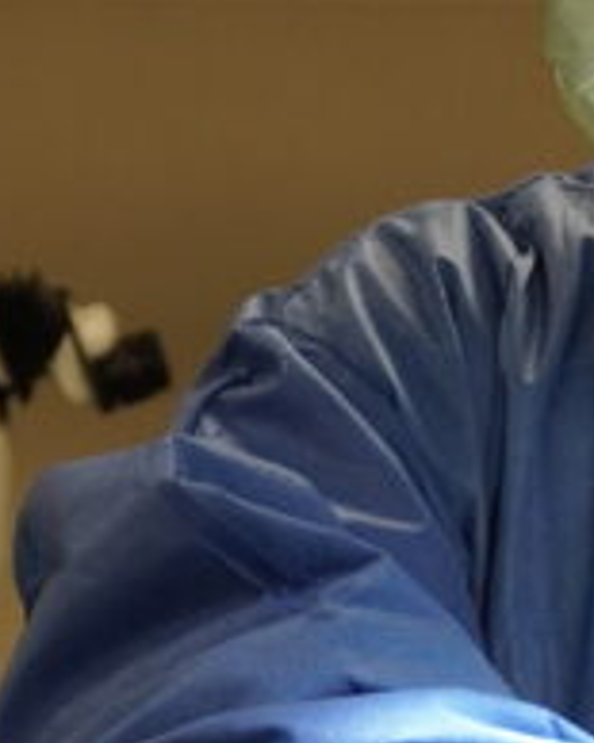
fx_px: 5399
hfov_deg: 6.3
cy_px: 599
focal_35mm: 245
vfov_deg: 7.9
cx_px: 502
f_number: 5
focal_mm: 33
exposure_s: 1/160
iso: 800
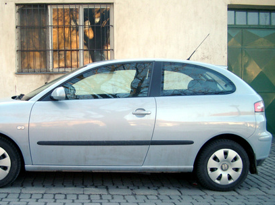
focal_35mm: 50
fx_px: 396
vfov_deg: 28.9
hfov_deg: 38.0
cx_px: 103
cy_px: 129
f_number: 2.6
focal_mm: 7.6
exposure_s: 1/250
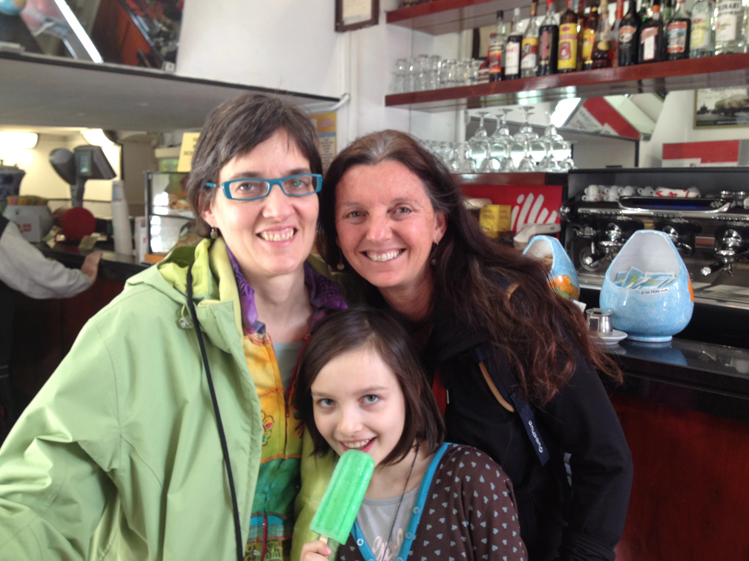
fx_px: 757
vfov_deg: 40.7
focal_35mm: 35
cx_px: 374
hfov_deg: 52.6
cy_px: 280
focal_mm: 4.28
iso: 50
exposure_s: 1/24
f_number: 2.4
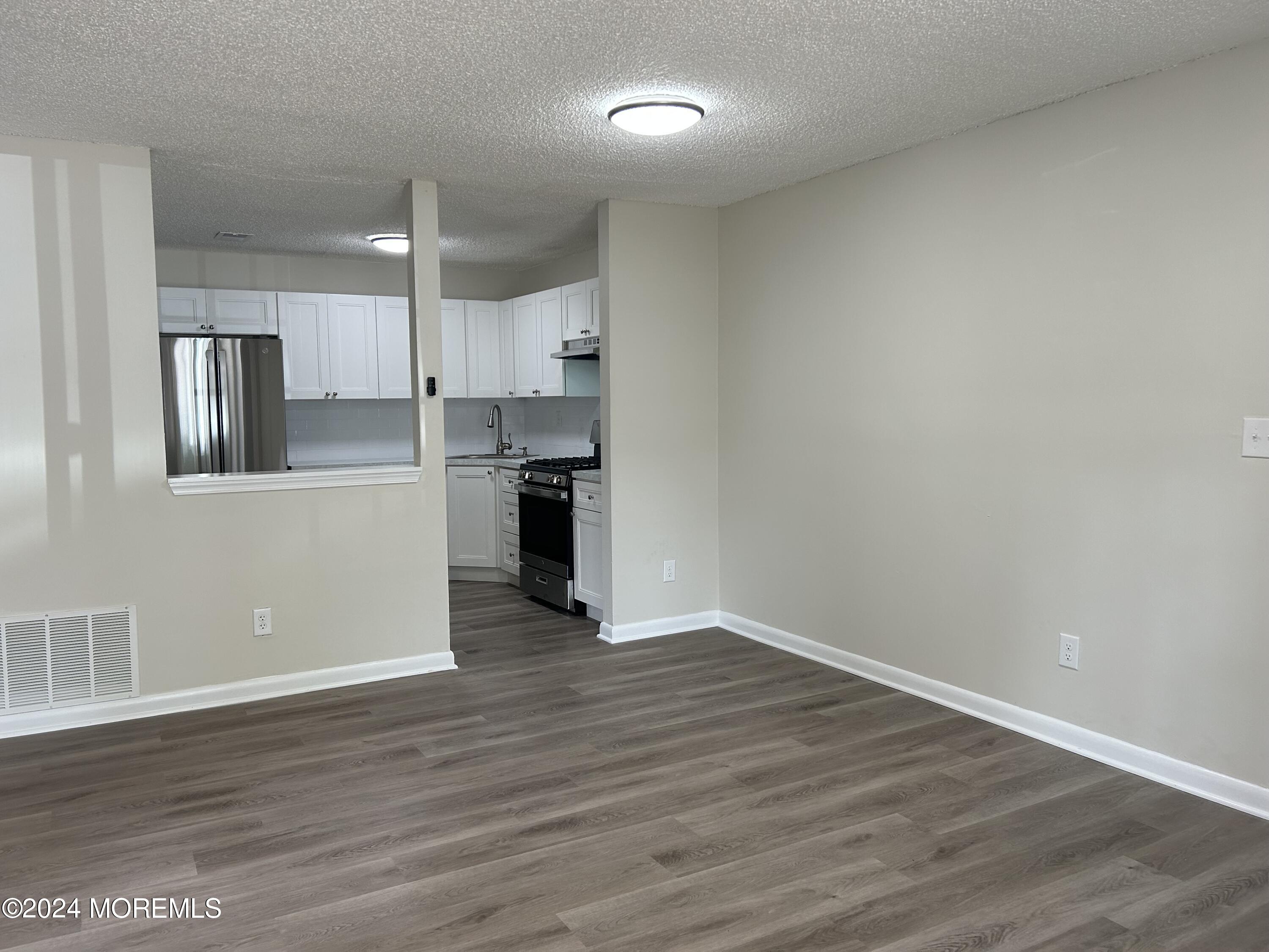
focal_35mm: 26
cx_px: 634
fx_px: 953
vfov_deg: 53.1
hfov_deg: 67.3
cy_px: 476
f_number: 1.5
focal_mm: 5.7
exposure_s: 1/120
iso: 100
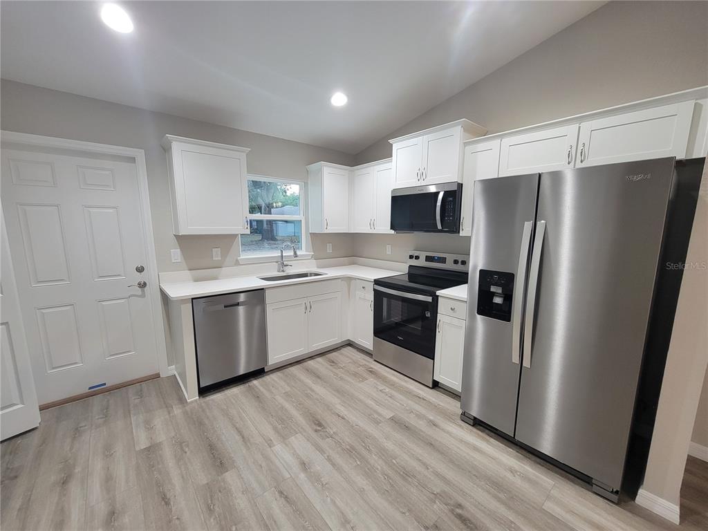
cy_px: 266
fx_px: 266
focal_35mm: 13
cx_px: 354
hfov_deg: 106.2
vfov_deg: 89.9
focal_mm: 2.2
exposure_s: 1/60
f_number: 2.2
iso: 250
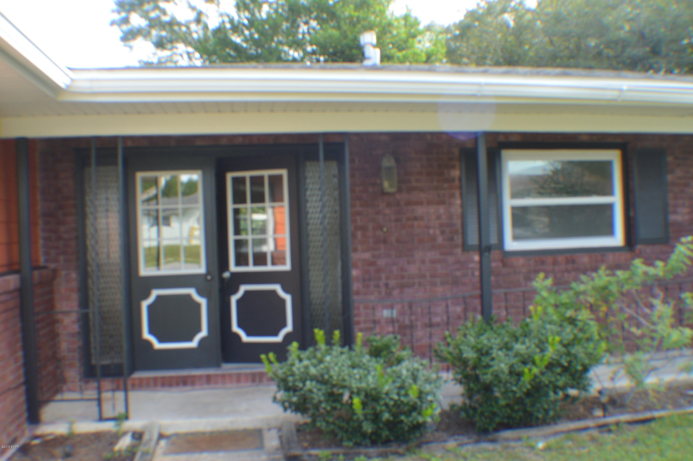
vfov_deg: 34.1
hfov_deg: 49.6
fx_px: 750
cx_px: 346
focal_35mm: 39
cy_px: 230
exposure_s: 1/125
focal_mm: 26
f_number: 5.6
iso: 400
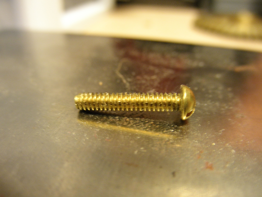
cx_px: 131
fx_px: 212
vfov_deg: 49.7
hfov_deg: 63.4
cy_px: 98
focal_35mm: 28
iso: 200
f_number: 3
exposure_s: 1/4
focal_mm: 5
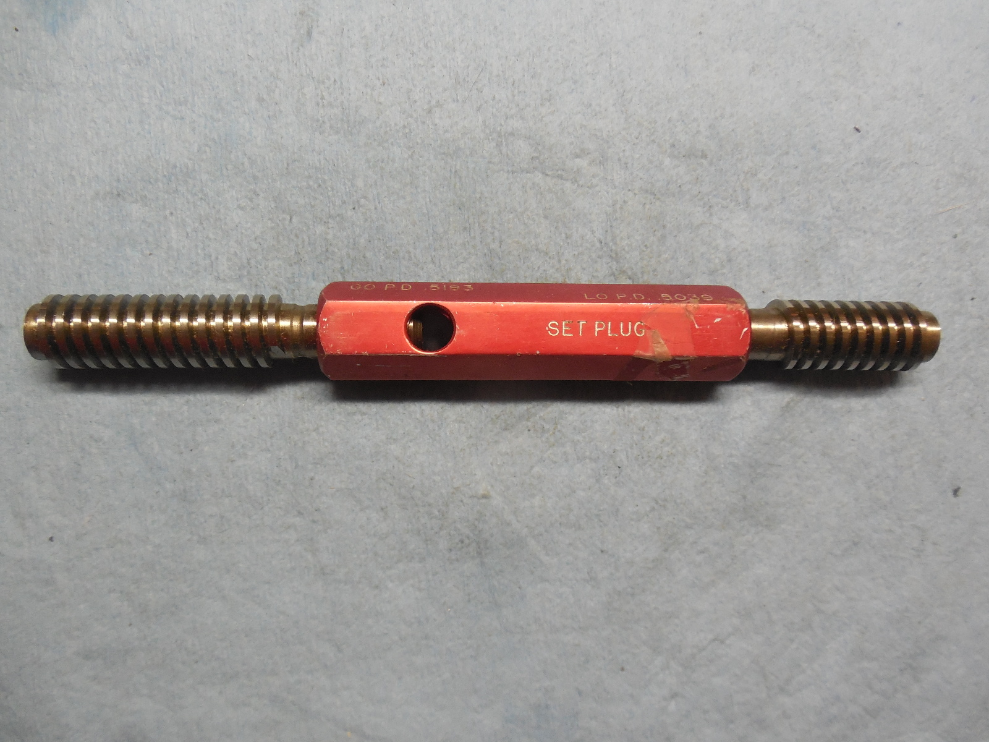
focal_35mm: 25
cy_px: 371
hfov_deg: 69.4
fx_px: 714
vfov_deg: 54.9
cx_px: 494
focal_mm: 4.5
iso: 360
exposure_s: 1/30
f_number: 3.3
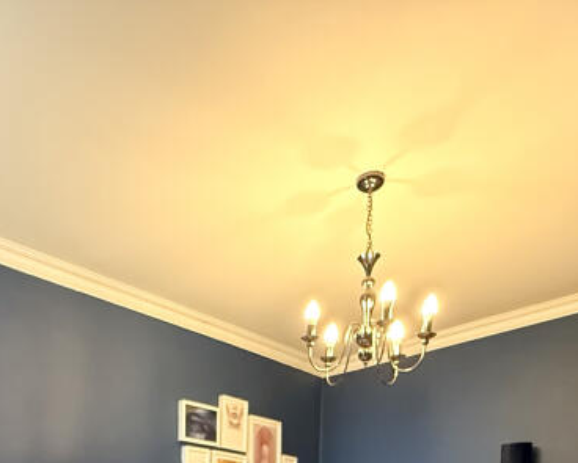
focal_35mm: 38
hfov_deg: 46.0
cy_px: 589
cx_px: 135
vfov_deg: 31.2
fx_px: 651
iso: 640
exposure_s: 1/50
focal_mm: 2.22
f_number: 2.2
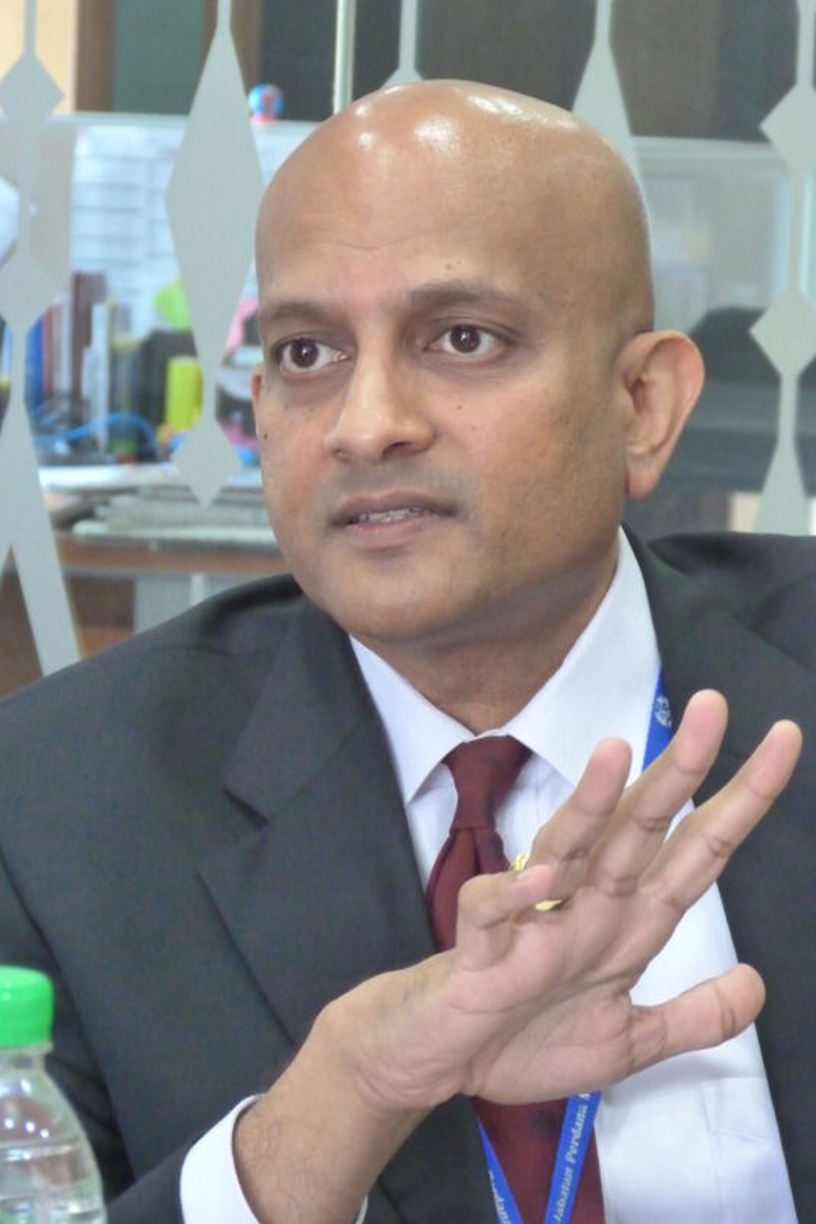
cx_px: 452
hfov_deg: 9.0
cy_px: 614
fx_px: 5202
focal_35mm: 153
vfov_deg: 13.4
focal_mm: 26.3
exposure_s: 1/50
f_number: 3.7
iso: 1250
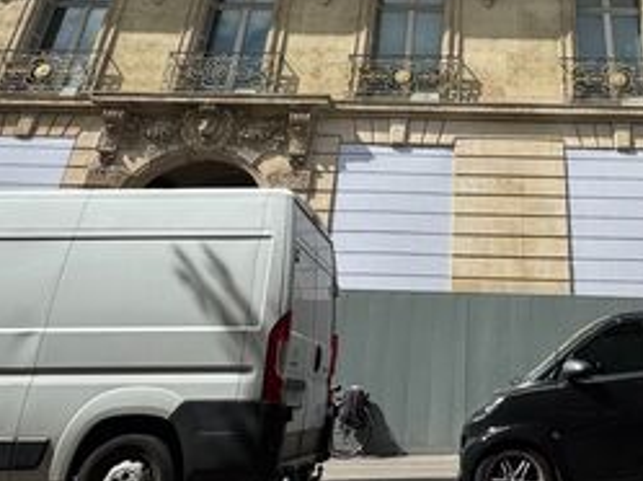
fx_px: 649
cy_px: 96
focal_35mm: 35
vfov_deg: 39.0
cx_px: 470
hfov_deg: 50.8
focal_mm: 2.22
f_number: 2.2
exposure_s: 1/2083
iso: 50
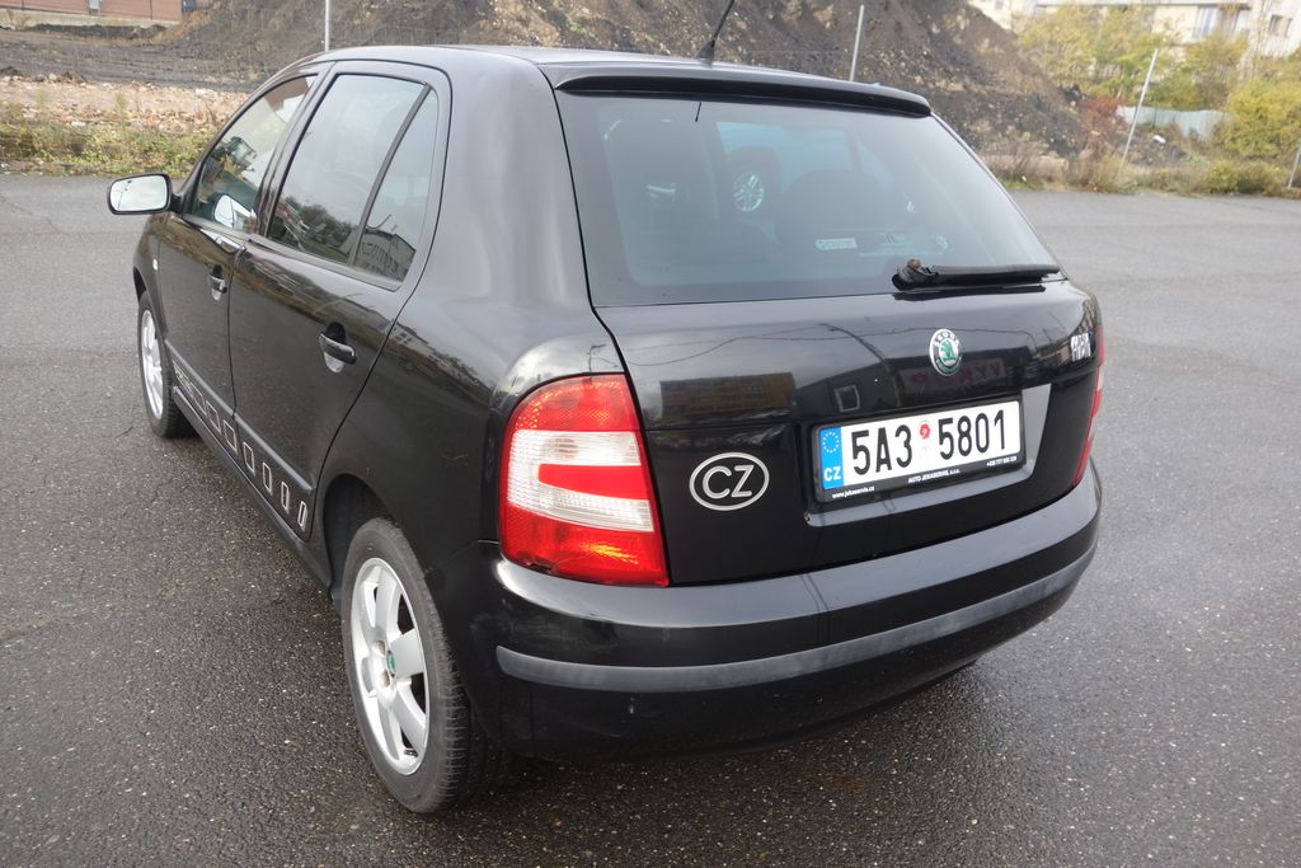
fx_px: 1012
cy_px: 434
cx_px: 650
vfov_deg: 46.4
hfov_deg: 65.5
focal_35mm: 28
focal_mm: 10.4
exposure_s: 1/100
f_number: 4.5
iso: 125
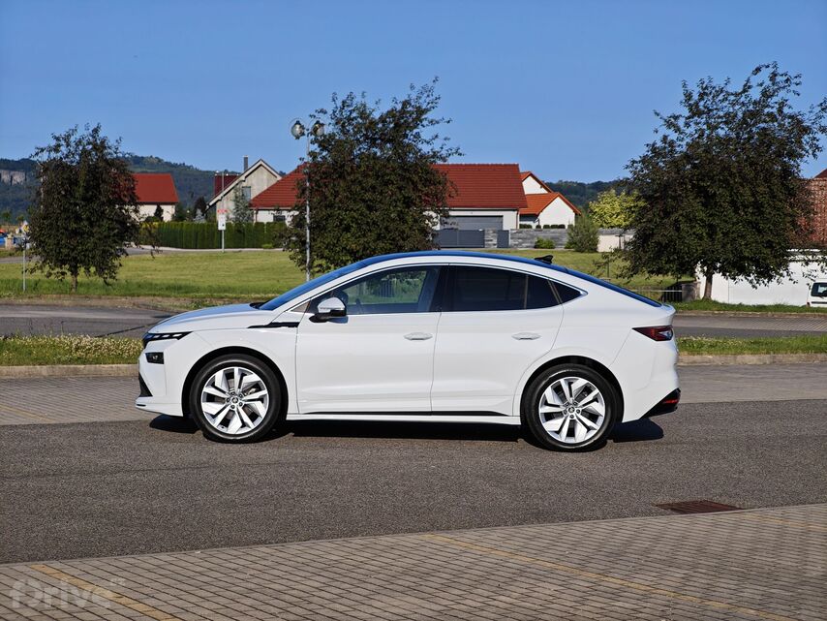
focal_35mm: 75
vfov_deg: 19.6
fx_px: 1792
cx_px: 414
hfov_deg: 26.0
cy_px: 310
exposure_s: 1/4306
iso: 50
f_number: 1.8
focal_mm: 12.28
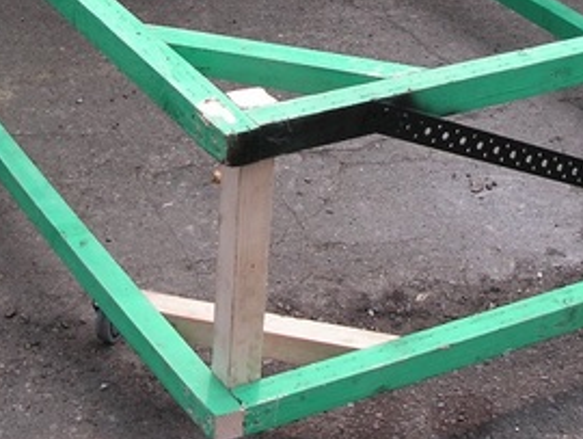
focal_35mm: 90
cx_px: 343
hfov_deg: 21.7
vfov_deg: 16.2
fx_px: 1517
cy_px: 30
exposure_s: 1/180
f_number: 3.3
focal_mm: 6.3
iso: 50
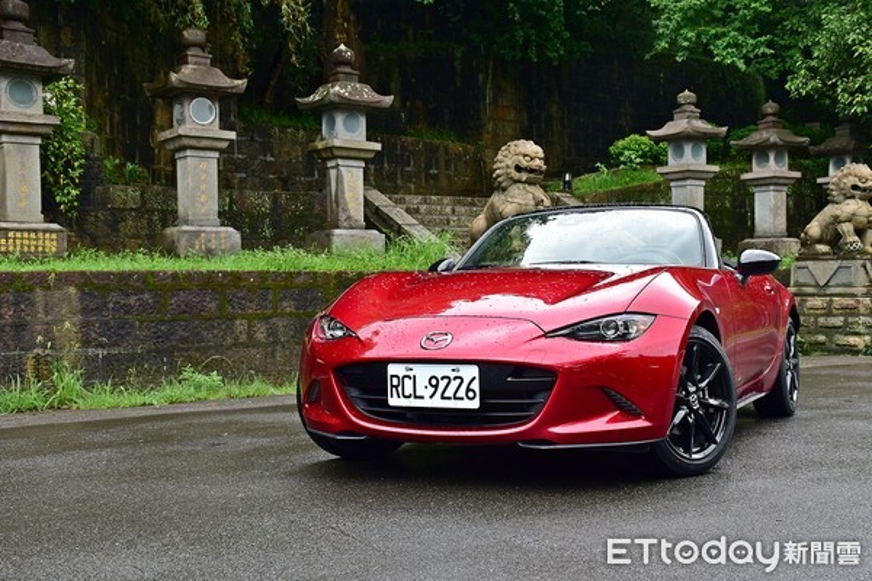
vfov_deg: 29.9
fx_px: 1090
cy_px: 290
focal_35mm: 45
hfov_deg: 43.6
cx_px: 436
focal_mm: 30
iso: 160
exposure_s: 1/100
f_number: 8
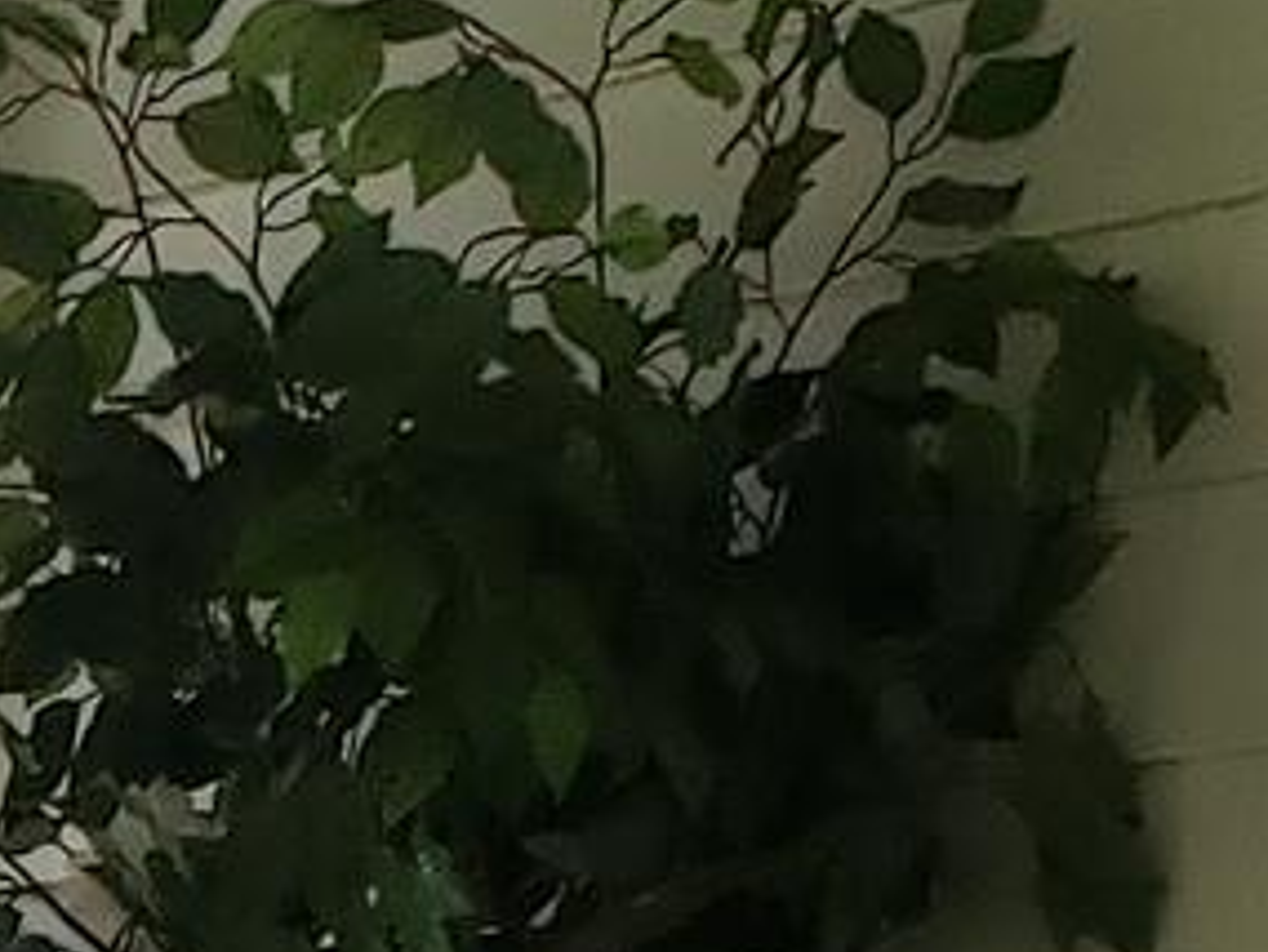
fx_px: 6853
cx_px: -792
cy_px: 3078
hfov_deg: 10.1
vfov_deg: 7.0
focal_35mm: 187
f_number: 2.4
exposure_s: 1/40
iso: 320
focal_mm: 4.3
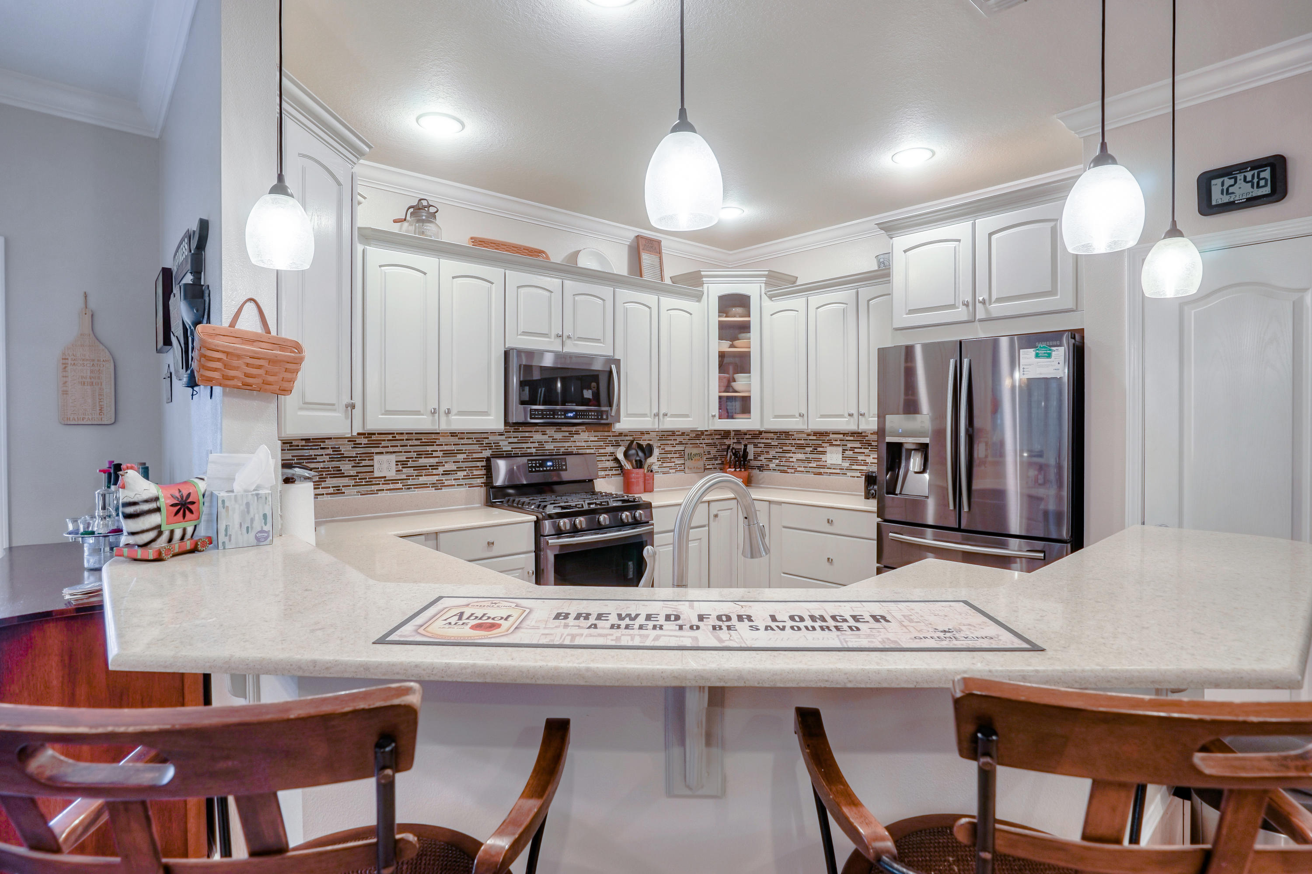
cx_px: 656
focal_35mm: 17
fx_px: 619
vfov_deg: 70.4
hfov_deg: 93.3
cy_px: 437
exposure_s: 1/2.5
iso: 100
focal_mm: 17
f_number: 8
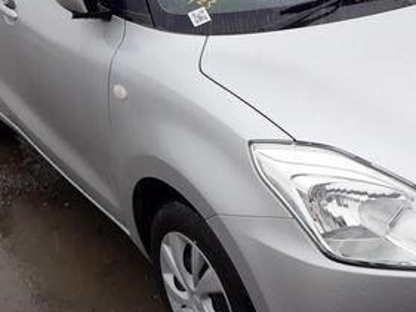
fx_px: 685
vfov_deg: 25.6
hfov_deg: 33.0
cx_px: 321
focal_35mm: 57
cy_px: 130
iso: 100
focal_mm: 4.5
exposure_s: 1/320
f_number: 2.8
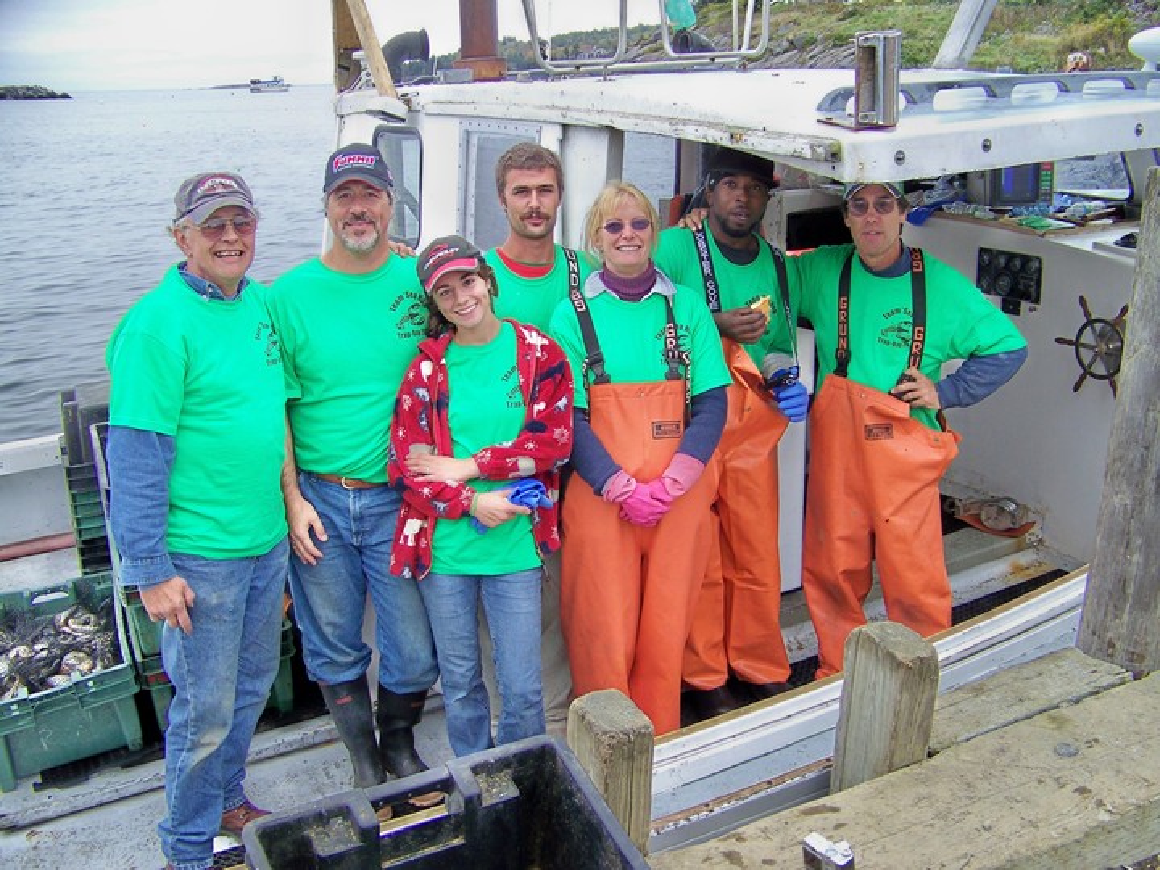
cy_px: 435
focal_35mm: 36
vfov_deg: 39.7
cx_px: 580
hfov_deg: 51.4
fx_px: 1206
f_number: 2.8
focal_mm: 5.85
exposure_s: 1/125
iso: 64
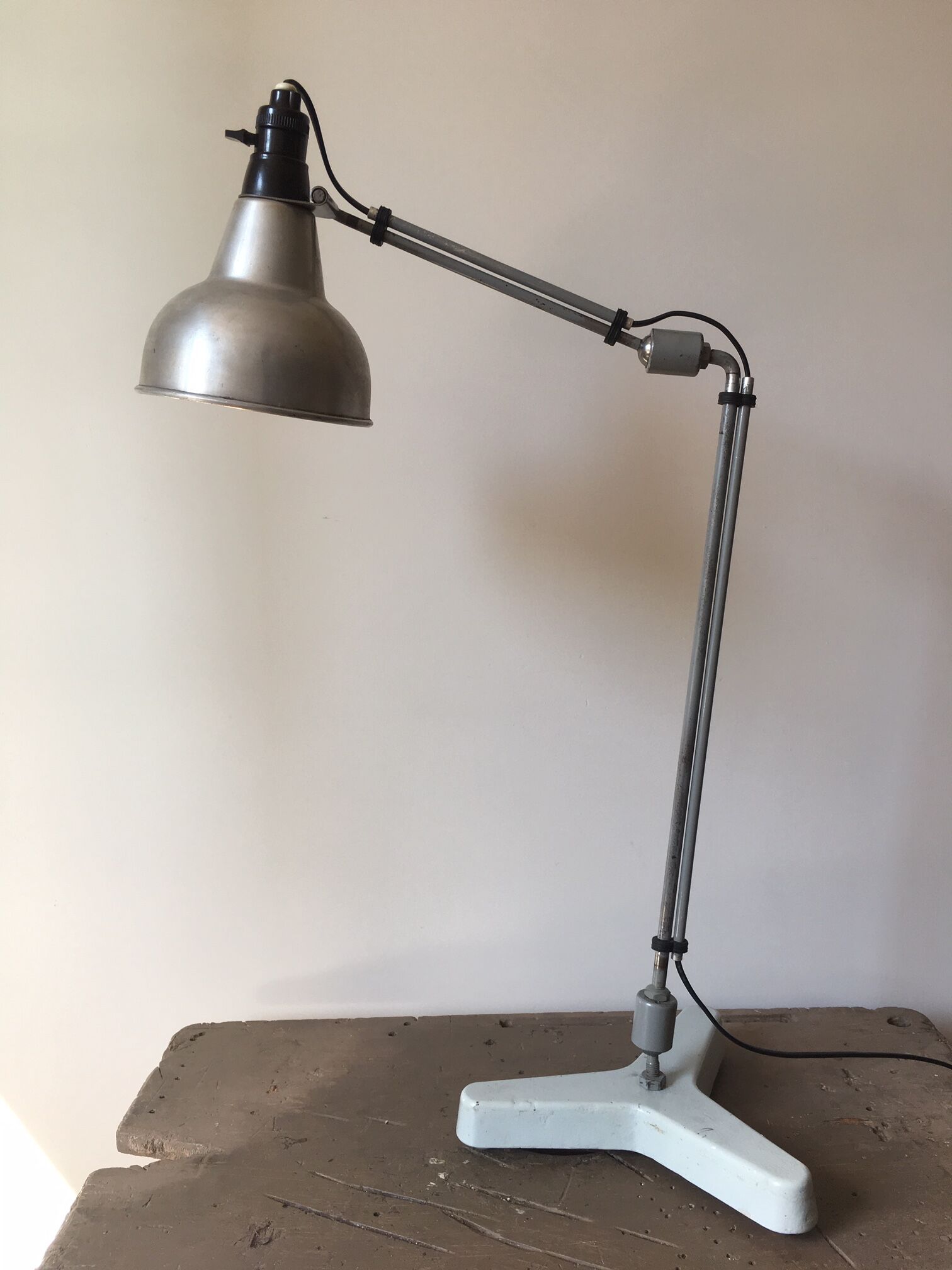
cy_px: 635
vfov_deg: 61.7
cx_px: 476
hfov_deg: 48.2
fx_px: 1063
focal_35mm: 29
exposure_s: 1/100
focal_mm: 4.15
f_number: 2.2
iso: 32
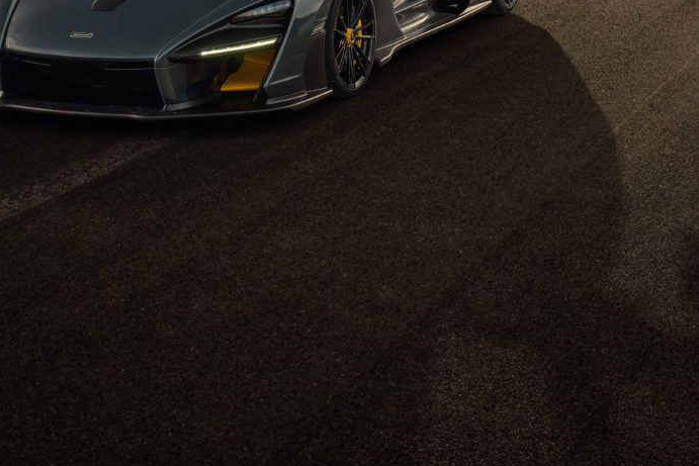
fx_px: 1476
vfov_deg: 17.5
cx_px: 510
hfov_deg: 26.4
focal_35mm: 76
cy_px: -21
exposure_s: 1/200
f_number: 9
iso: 100
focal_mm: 35
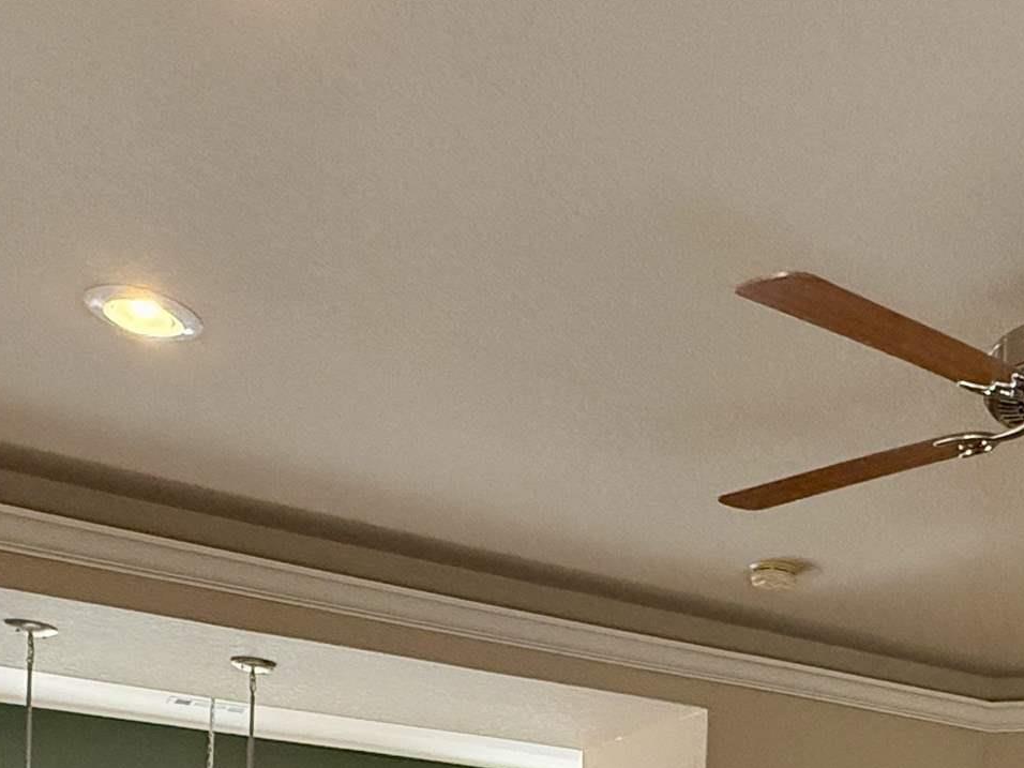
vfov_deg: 26.5
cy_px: 1038
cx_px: 846
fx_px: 1331
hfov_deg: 40.1
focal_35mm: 45
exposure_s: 1/120
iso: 640
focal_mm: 2.22
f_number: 2.2
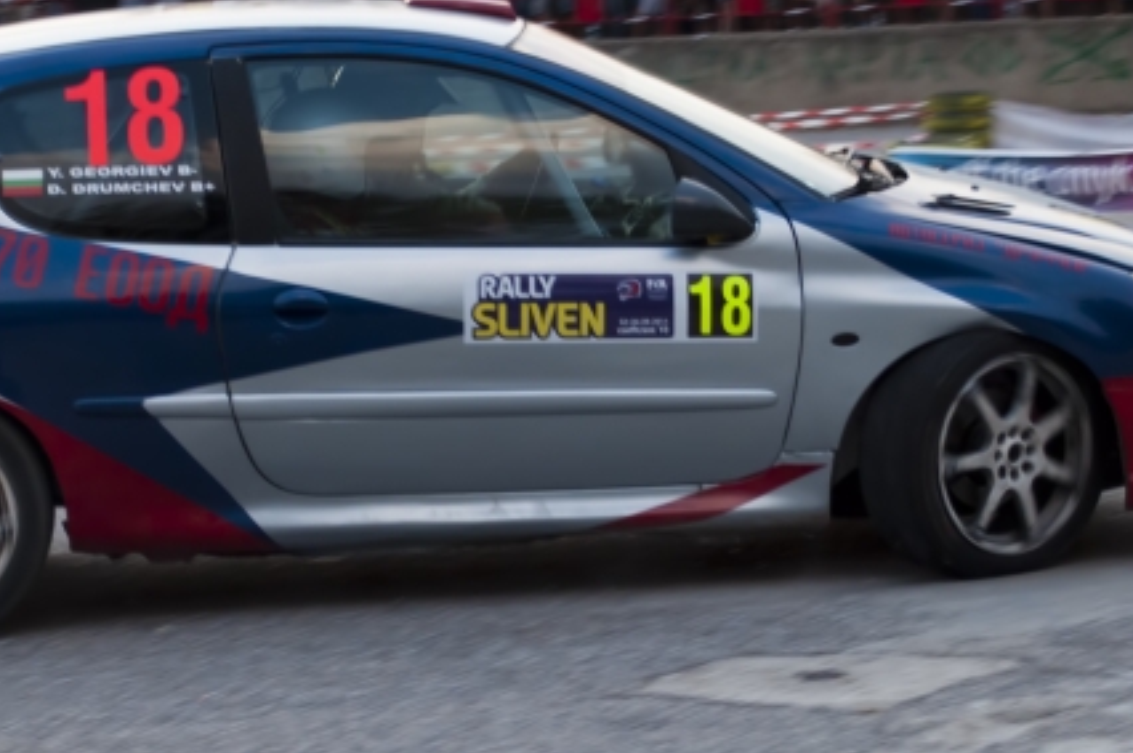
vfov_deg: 10.8
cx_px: 473
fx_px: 3967
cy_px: 383
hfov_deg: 16.2
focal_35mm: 126
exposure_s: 1/160
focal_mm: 35
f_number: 5
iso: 500
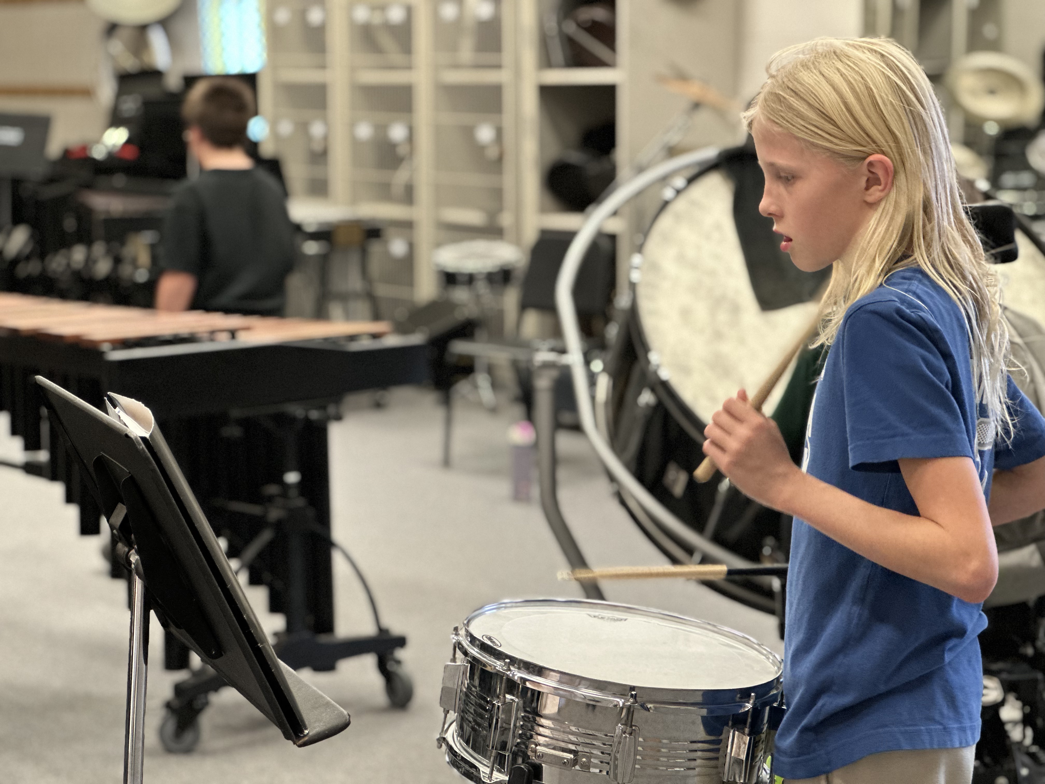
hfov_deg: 25.3
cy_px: 392
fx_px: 2325
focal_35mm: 77
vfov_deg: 19.1
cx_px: 522
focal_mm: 9
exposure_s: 1/40
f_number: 2.8
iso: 400
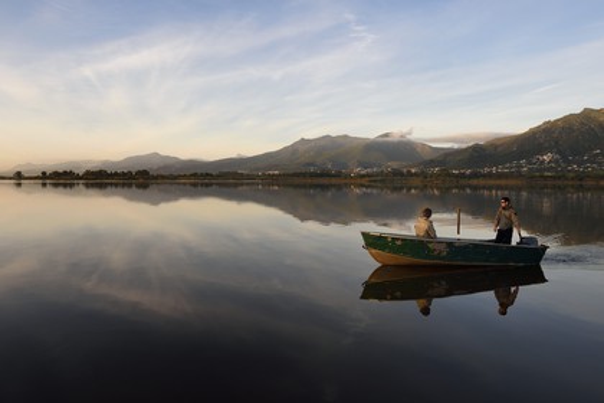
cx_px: 302
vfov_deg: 53.1
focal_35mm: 24
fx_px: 403
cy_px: 202
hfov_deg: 73.7
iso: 400
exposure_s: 1/320
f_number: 8
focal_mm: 24
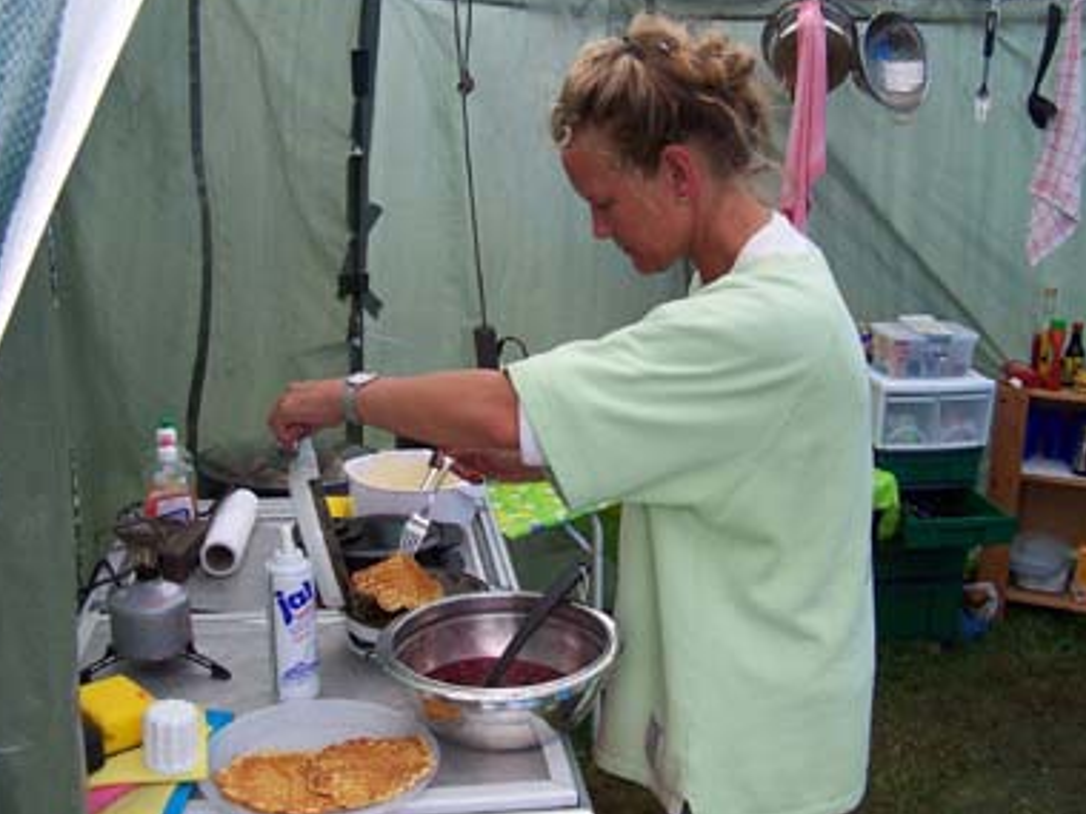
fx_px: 1255
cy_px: 397
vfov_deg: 36.0
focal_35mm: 40
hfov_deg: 46.8
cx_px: 529
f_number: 2.8
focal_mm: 6.3
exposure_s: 1/180
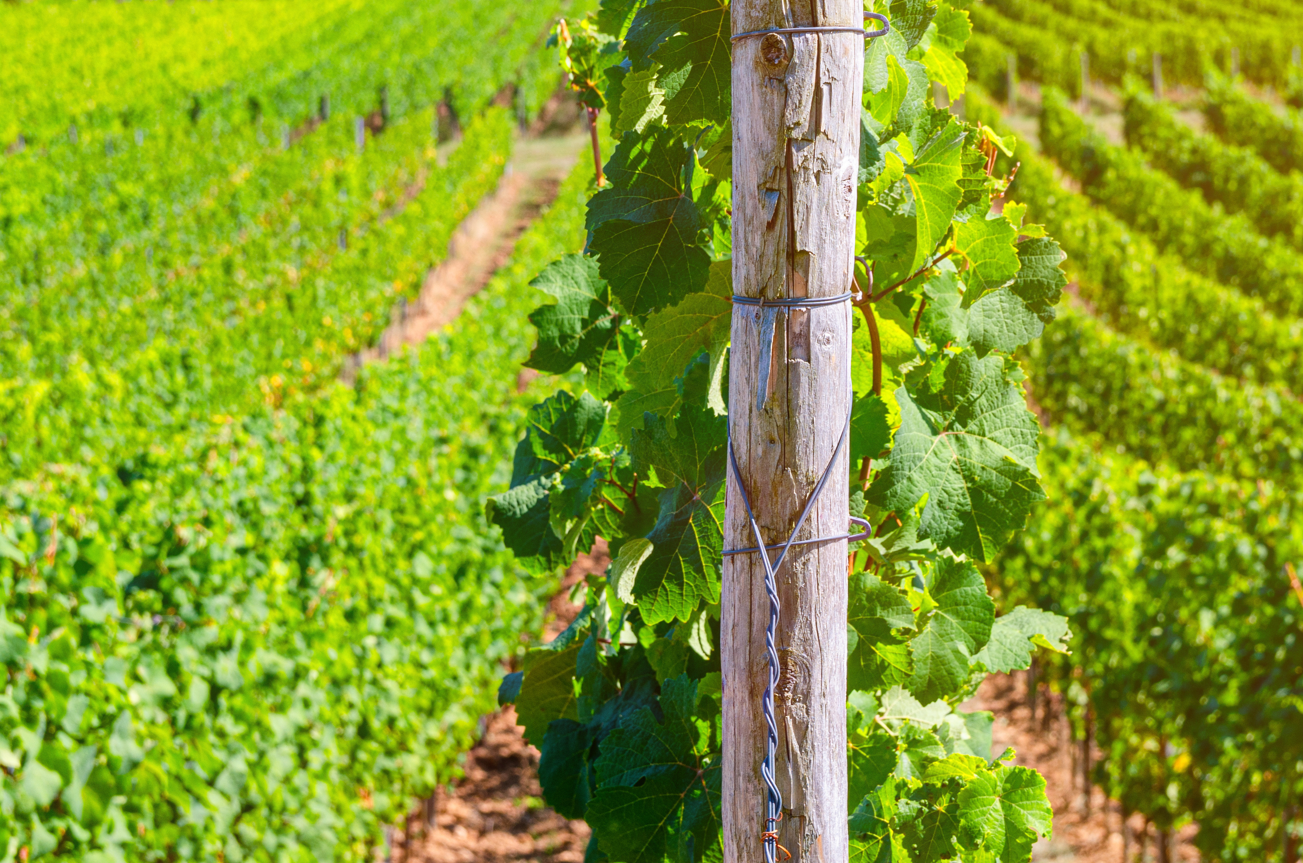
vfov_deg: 11.1
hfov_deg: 16.7
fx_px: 4442
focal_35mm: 123
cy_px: 221
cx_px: 792
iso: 100
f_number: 7.1
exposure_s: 1/40
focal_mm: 50
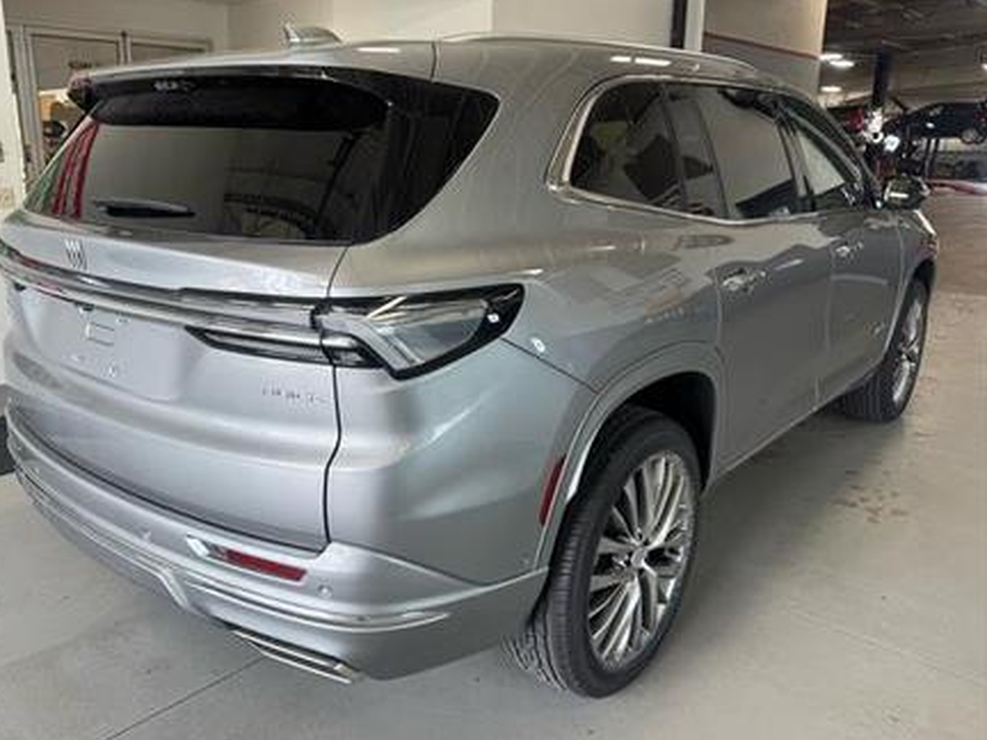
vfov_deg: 49.7
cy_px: 352
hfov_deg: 63.1
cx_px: 416
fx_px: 798
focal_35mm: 28
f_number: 1.78
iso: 64
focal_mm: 6.76
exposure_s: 1/120
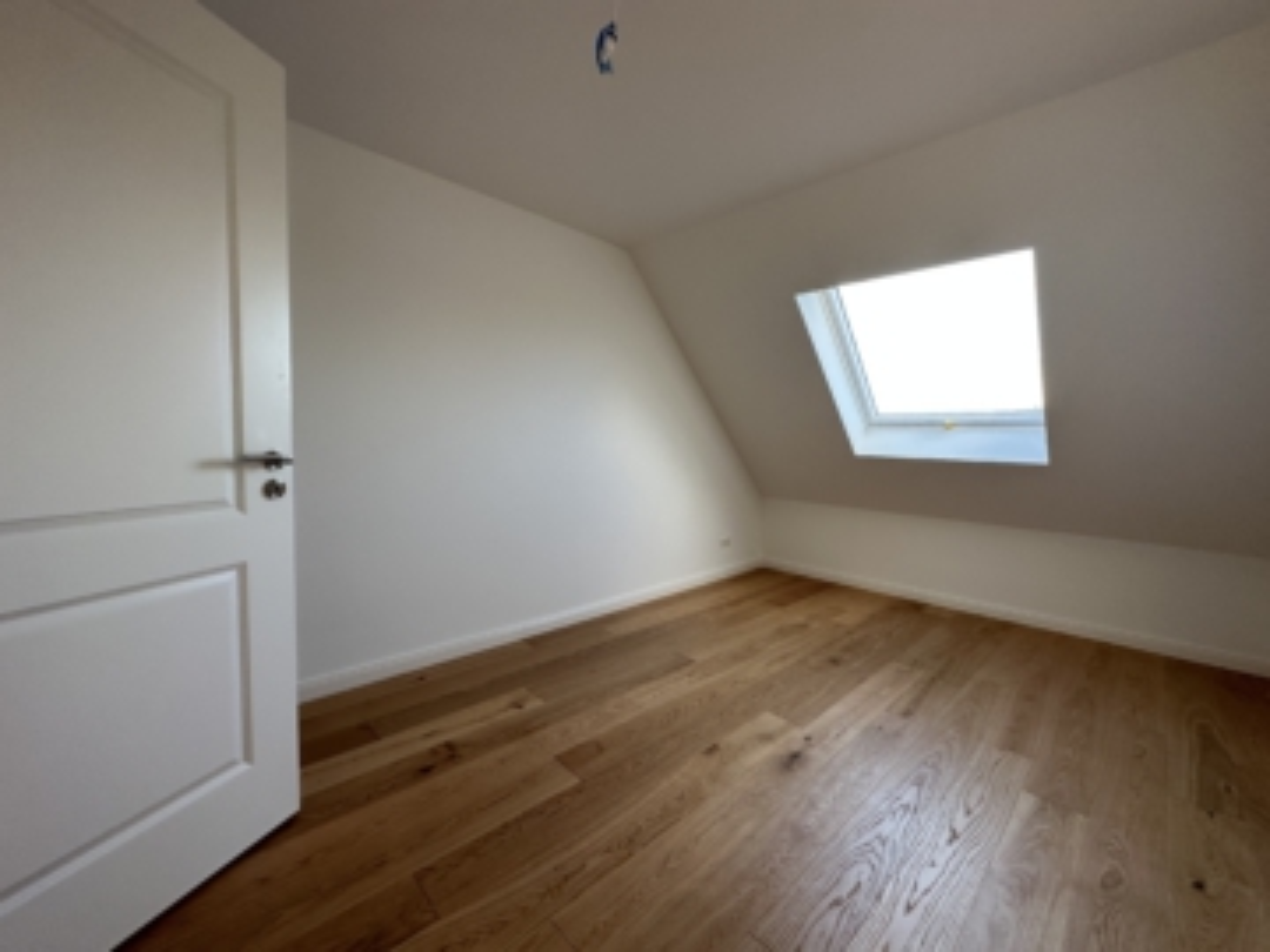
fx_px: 514
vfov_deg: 85.7
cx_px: 635
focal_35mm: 14
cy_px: 476
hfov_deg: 102.1
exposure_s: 1/99
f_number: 2.2
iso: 125
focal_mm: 2.22
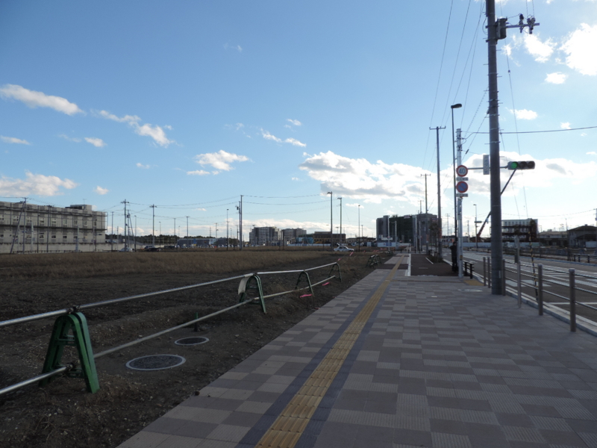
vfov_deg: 56.8
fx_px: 414
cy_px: 224
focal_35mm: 24
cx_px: 298
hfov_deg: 71.6
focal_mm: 4.3
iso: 80
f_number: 3
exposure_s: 1/1250
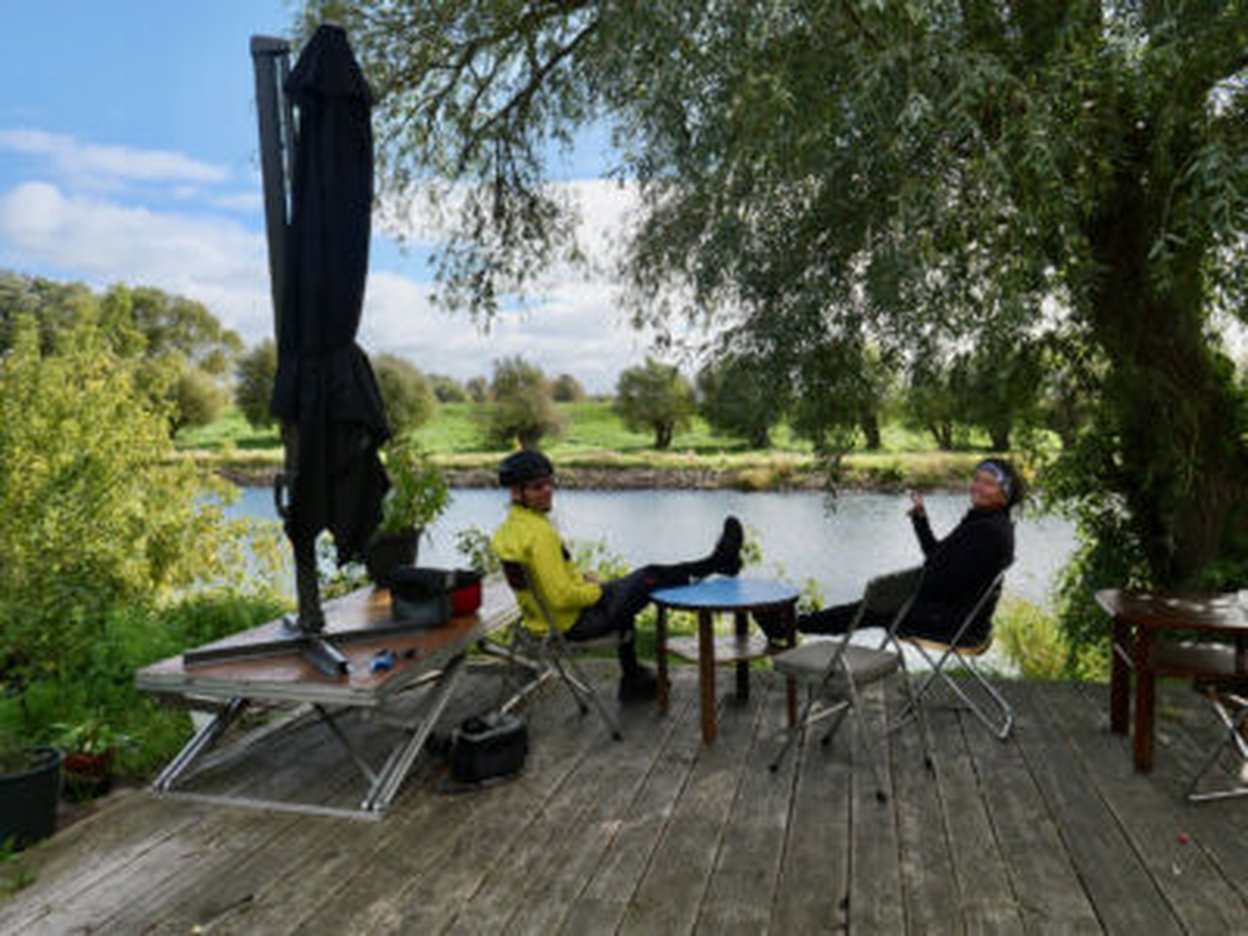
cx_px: 624
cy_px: 468
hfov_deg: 67.3
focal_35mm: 26
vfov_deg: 53.1
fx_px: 937
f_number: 11
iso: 200
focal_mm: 13
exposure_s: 1/160
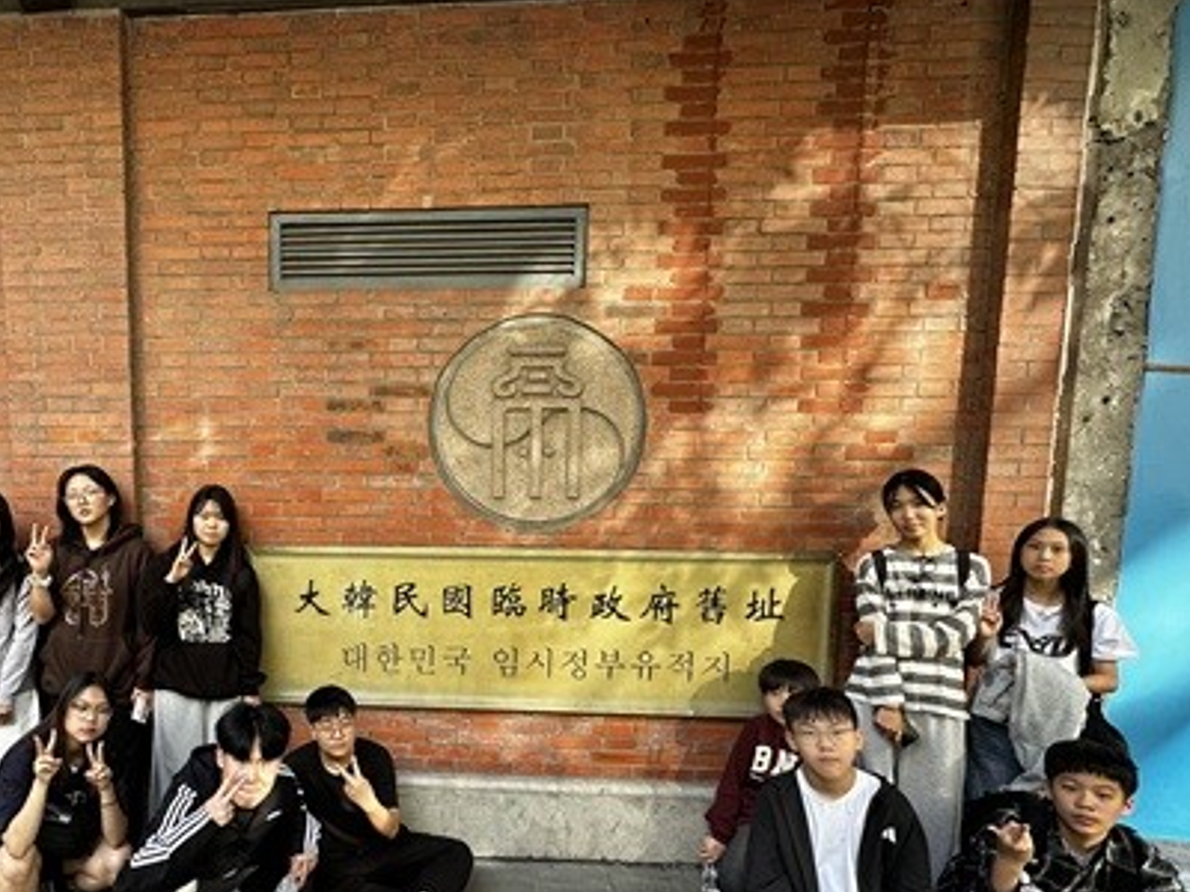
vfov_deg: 62.8
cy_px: 541
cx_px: 390
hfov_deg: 76.3
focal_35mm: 21
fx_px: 722
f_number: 2.2
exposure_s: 1/99
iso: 80
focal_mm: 2.22
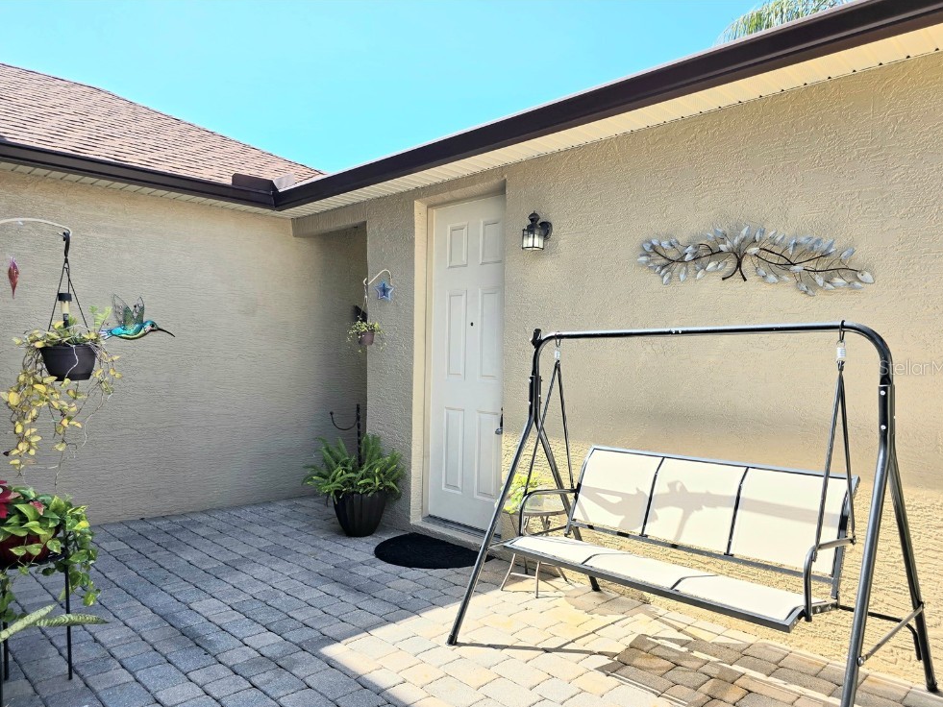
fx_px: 654
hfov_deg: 71.6
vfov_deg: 56.8
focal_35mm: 24
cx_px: 477
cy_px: 367
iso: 12
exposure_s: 1/556
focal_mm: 6.3
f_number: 1.7
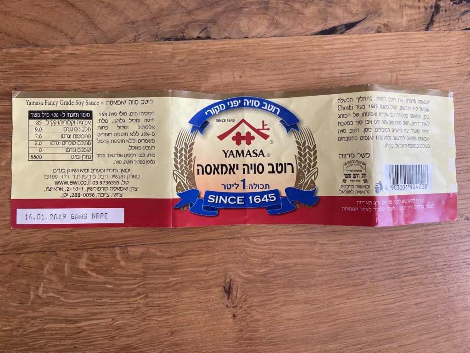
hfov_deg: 67.3
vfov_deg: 53.1
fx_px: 353
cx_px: 235
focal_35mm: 26
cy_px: 176
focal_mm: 4.2
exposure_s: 1/121
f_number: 1.6
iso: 50
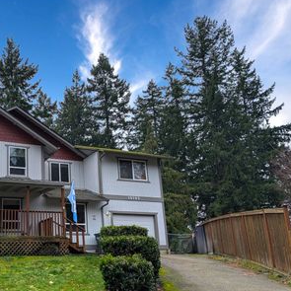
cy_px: 177
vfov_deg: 45.8
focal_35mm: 36
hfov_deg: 43.8
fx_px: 342
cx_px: 57
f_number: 1.68
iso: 21
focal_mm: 6.9
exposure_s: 1/388
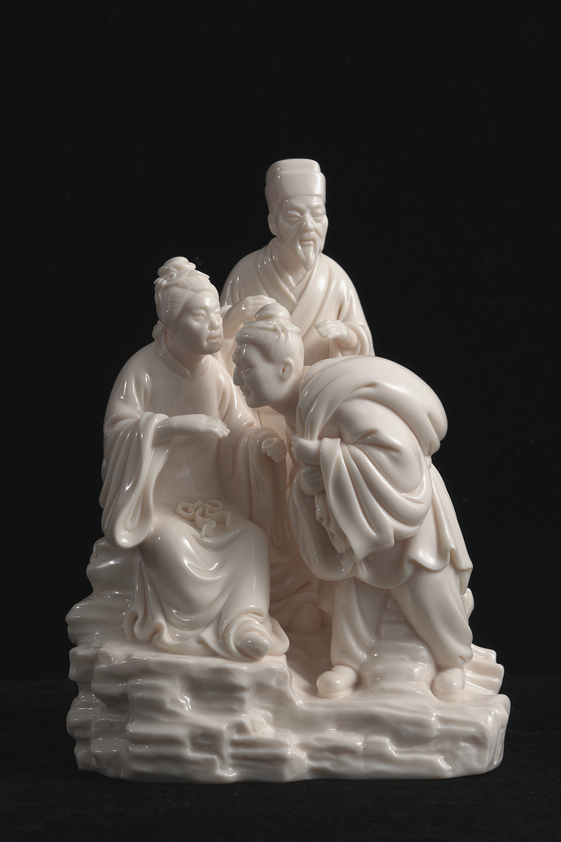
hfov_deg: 19.5
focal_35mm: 70
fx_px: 1636
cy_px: 421
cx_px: 280
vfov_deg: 28.8
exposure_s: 1/125
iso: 125
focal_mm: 70
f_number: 11
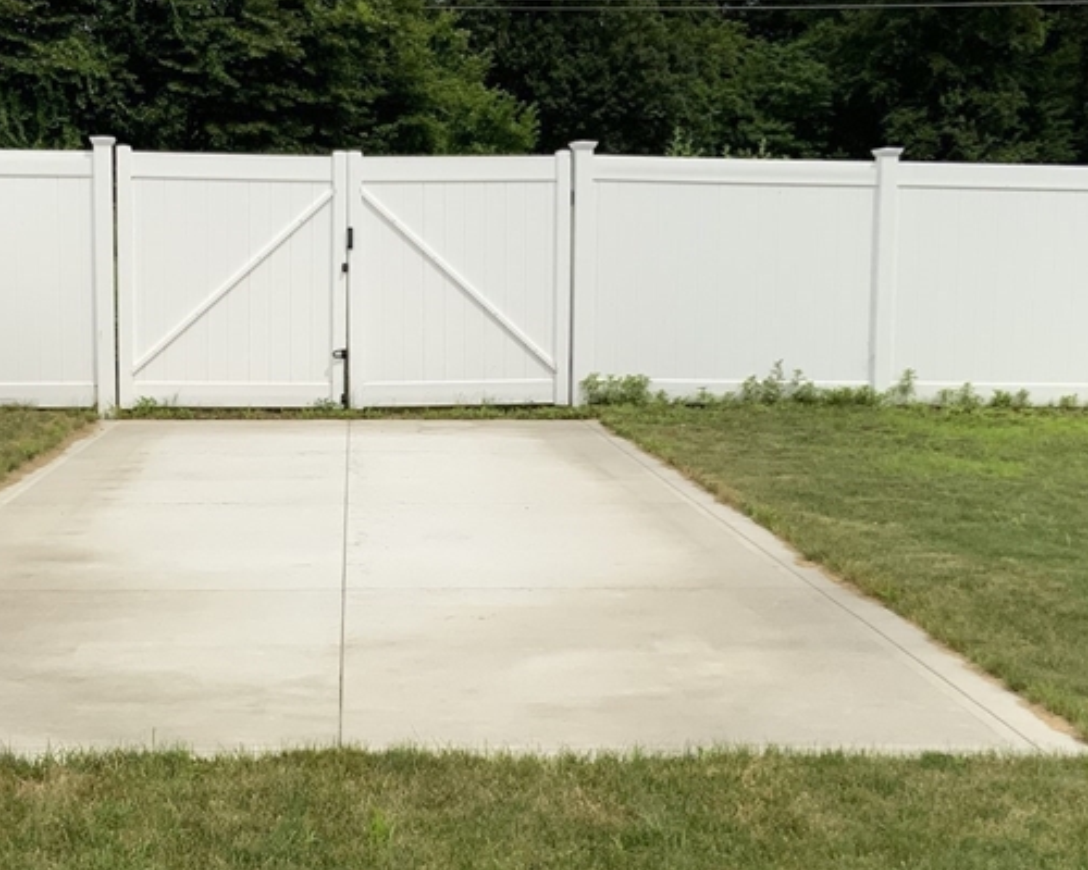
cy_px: 465
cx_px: 390
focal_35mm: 58
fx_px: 1868
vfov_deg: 26.2
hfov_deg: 32.3
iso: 16
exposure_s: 1/2801
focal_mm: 3
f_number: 1.8
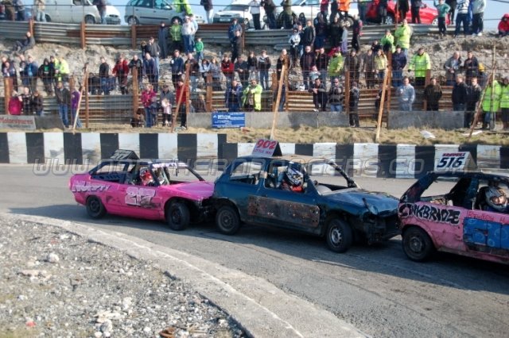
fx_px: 657
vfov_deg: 28.9
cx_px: 254
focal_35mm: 46
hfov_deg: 42.3
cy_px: 169
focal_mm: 31
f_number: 4.5
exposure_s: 1/1000
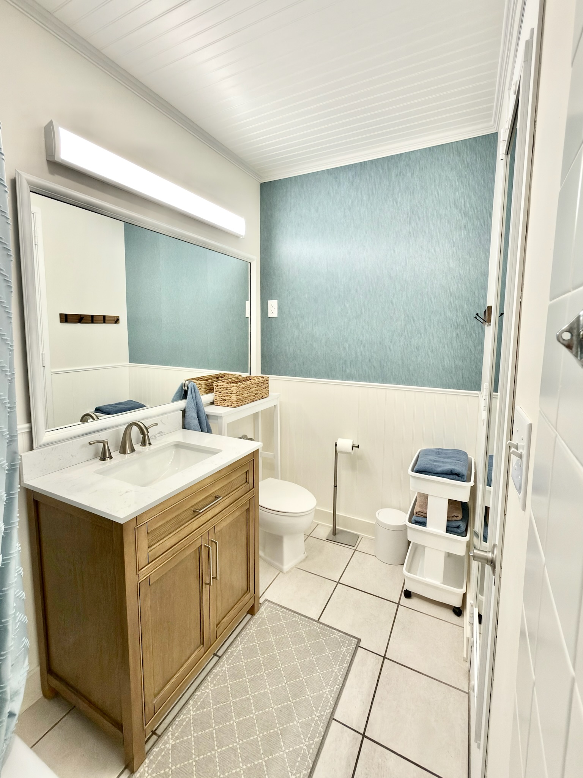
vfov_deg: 102.1
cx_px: 292
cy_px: 389
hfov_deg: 85.7
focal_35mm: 14
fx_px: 314
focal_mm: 2.22
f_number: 2.2
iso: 40
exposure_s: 1/40
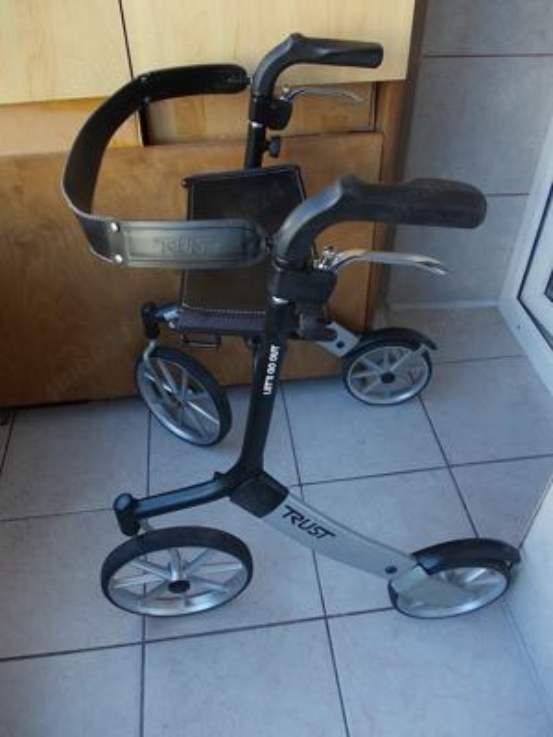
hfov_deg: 49.7
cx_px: 276
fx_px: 596
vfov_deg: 63.4
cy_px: 368
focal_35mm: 28
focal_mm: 4
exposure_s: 1/30
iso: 80
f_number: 2.7
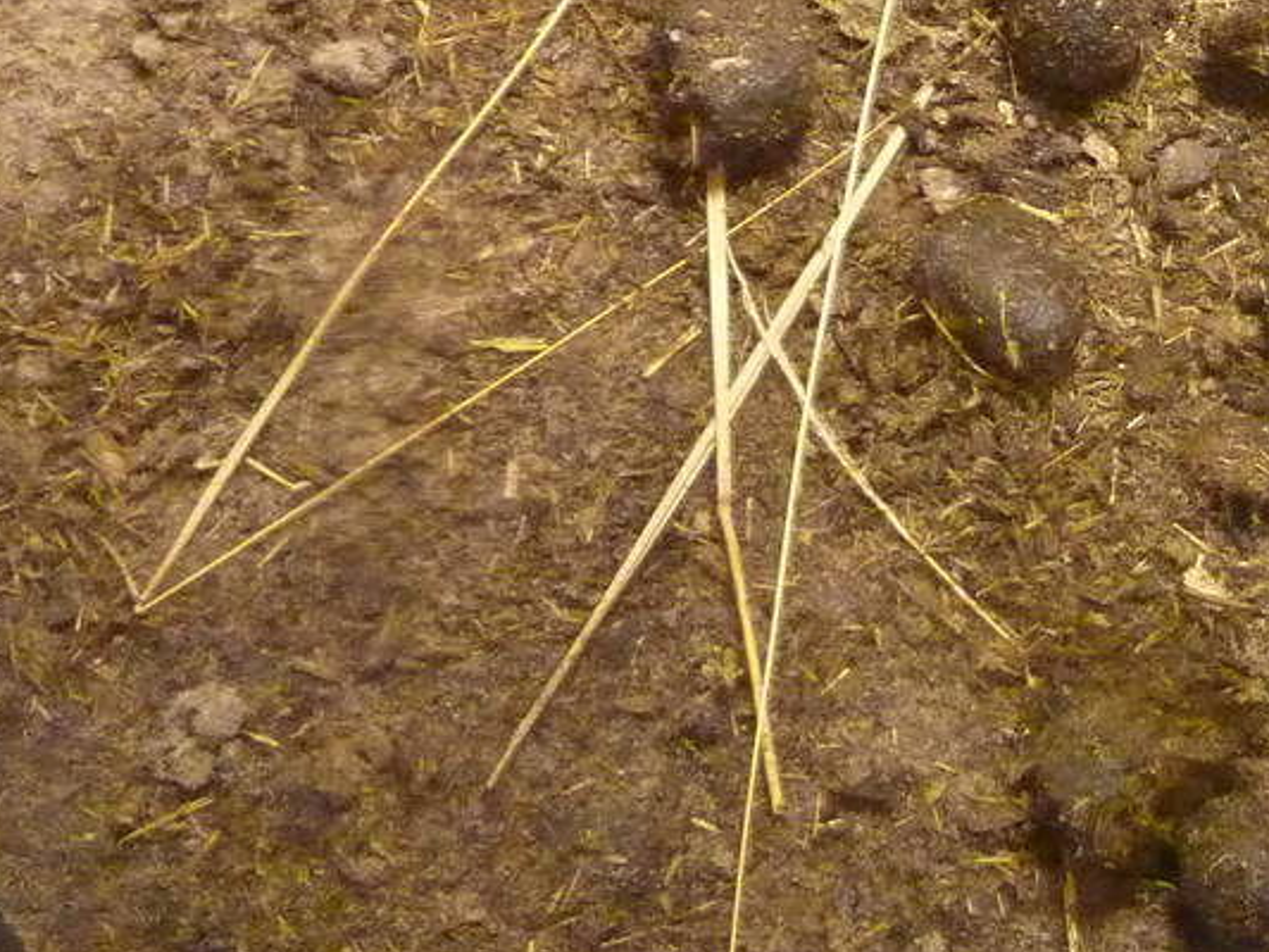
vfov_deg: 18.9
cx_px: 1545
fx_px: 2750
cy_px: -64
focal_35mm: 75
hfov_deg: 23.6
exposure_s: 1/50
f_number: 3.3
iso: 800
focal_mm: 4.1
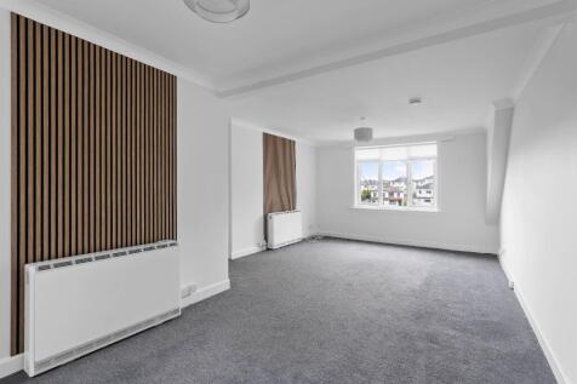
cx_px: 288
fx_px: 256
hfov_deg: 96.8
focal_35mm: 16
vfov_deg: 73.7
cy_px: 192
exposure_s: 1/4
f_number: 8
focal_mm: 16
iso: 200
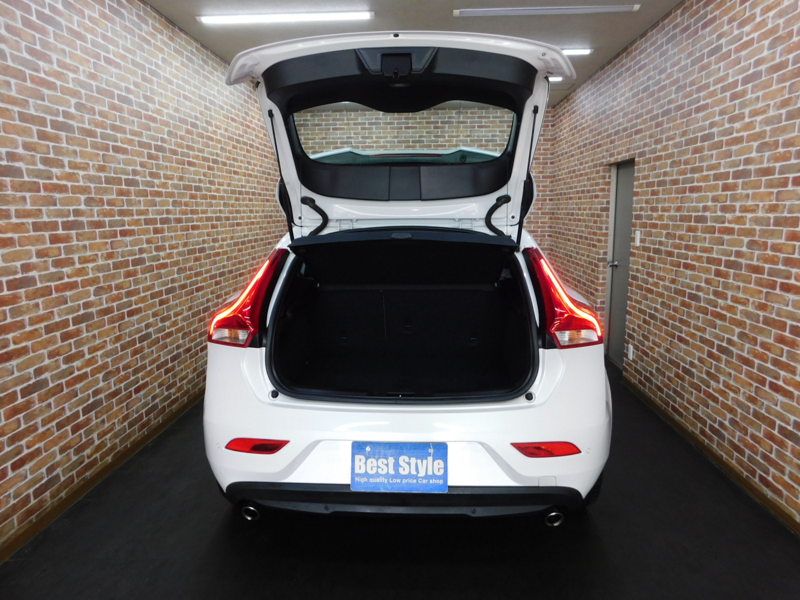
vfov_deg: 58.9
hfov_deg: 73.9
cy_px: 300
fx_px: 532
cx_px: 400
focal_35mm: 23
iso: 140
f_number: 3
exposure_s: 1/30
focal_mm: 4
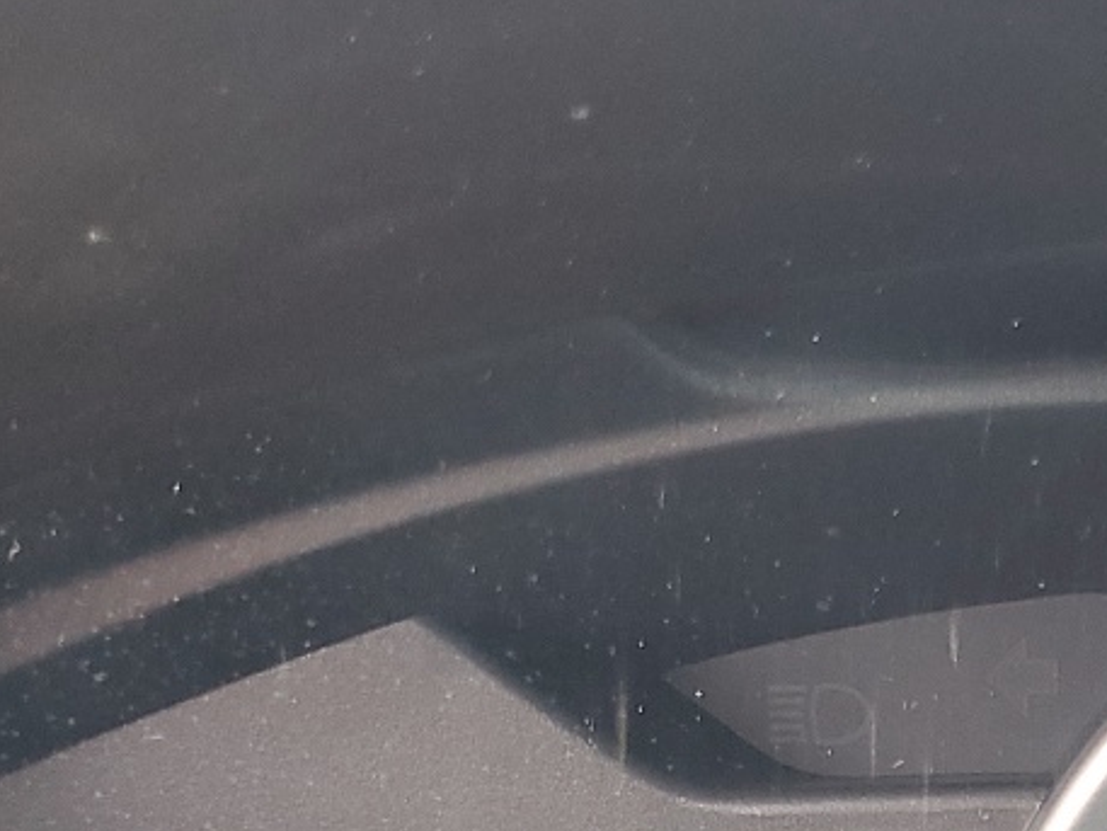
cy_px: 1039
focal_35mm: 91
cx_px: 1373
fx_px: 2911
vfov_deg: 15.6
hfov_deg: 20.0
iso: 69
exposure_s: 1/60.2
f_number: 1.5
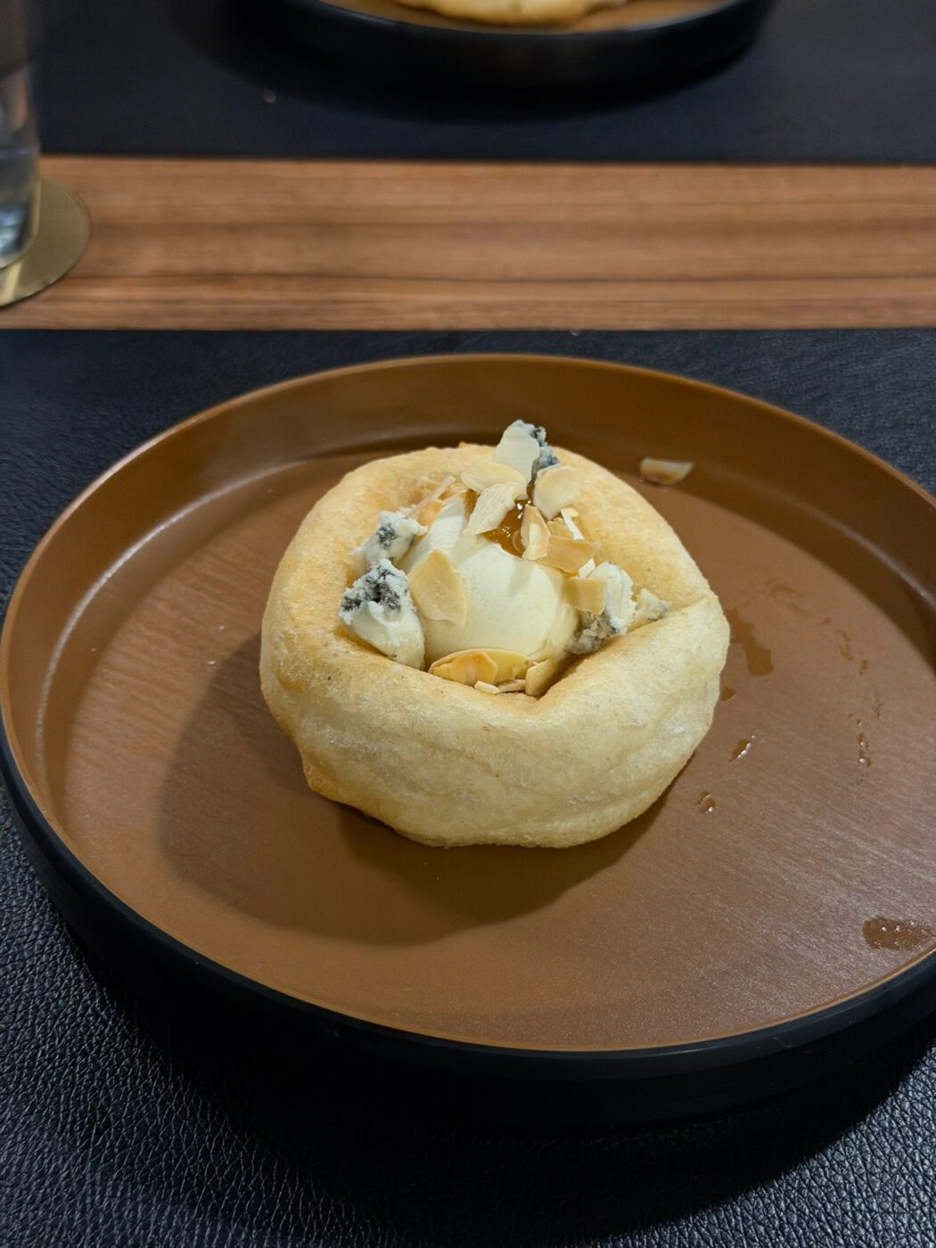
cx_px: 468
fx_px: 1731
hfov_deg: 30.3
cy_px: 624
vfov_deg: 39.7
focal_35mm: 48
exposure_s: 1/38
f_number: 1.78
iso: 400
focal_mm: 6.76
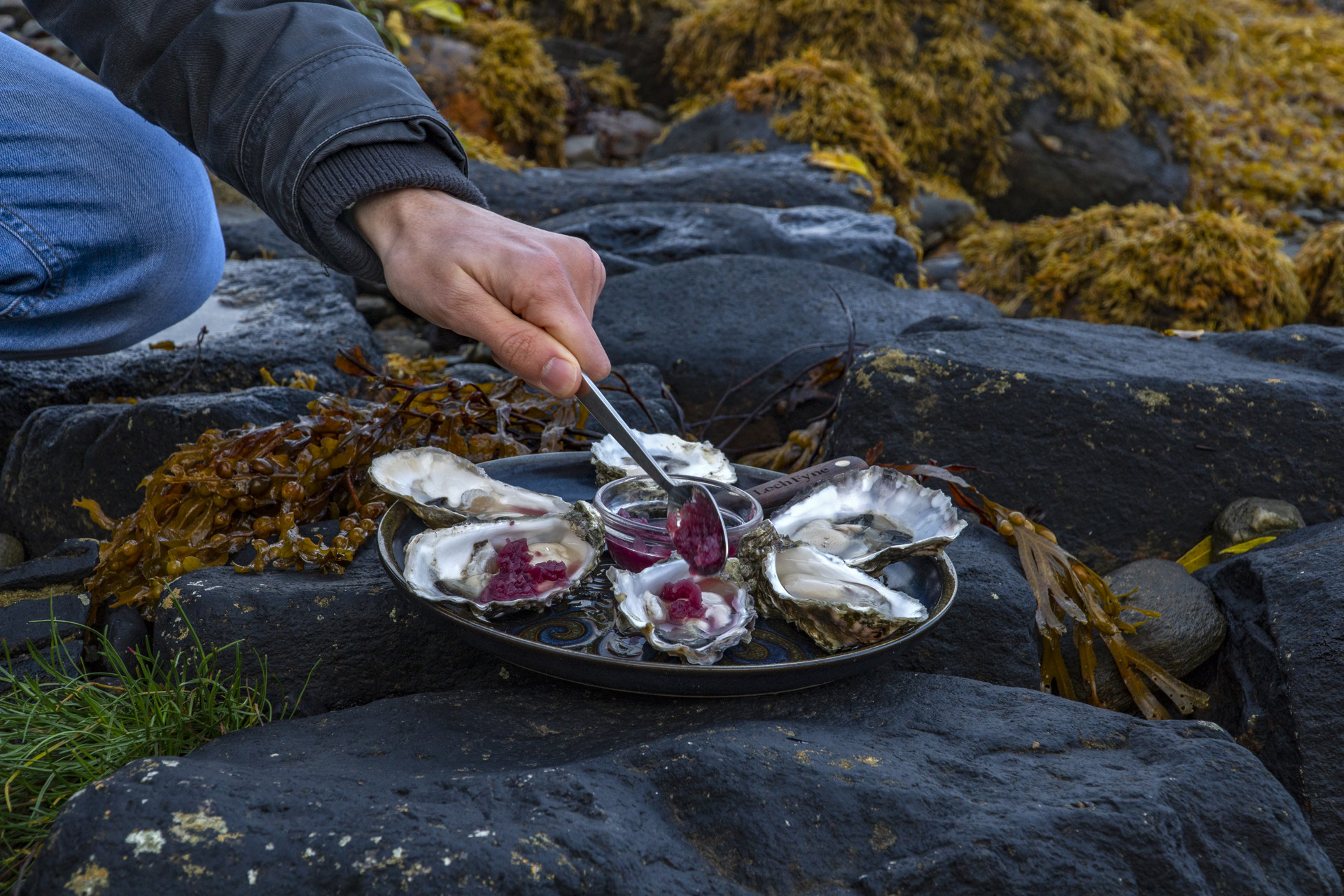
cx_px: 672
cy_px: 448
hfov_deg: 36.9
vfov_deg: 25.1
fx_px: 2016
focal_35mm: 54
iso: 200
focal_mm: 36
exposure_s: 1/160
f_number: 8
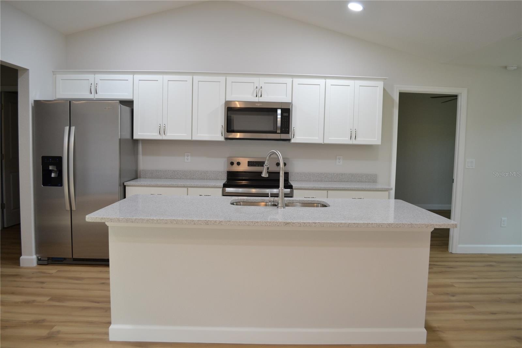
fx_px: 391
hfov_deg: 67.4
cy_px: 174
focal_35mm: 27
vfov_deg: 47.9
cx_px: 261
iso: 400
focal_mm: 18
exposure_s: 1/50
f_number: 3.5
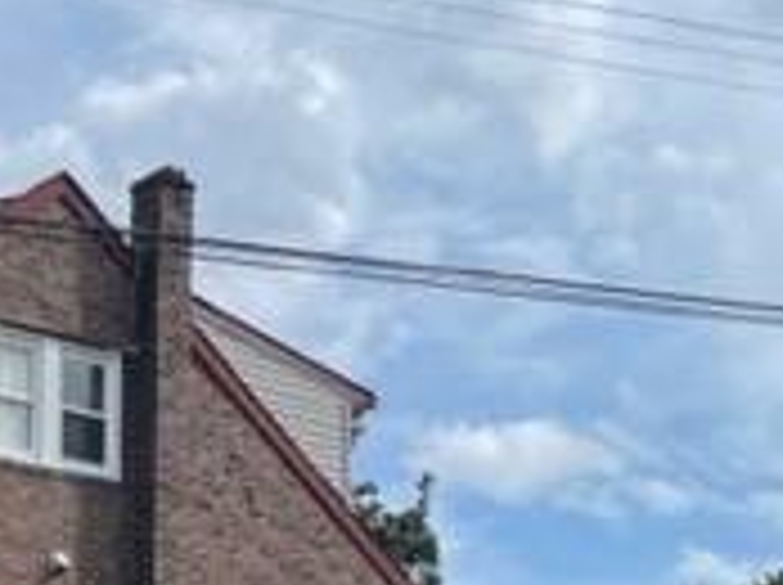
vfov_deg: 15.5
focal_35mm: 92
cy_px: 698
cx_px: -81
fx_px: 2078
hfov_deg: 20.3
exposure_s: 1/4049
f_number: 1.6
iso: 32
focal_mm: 5.1
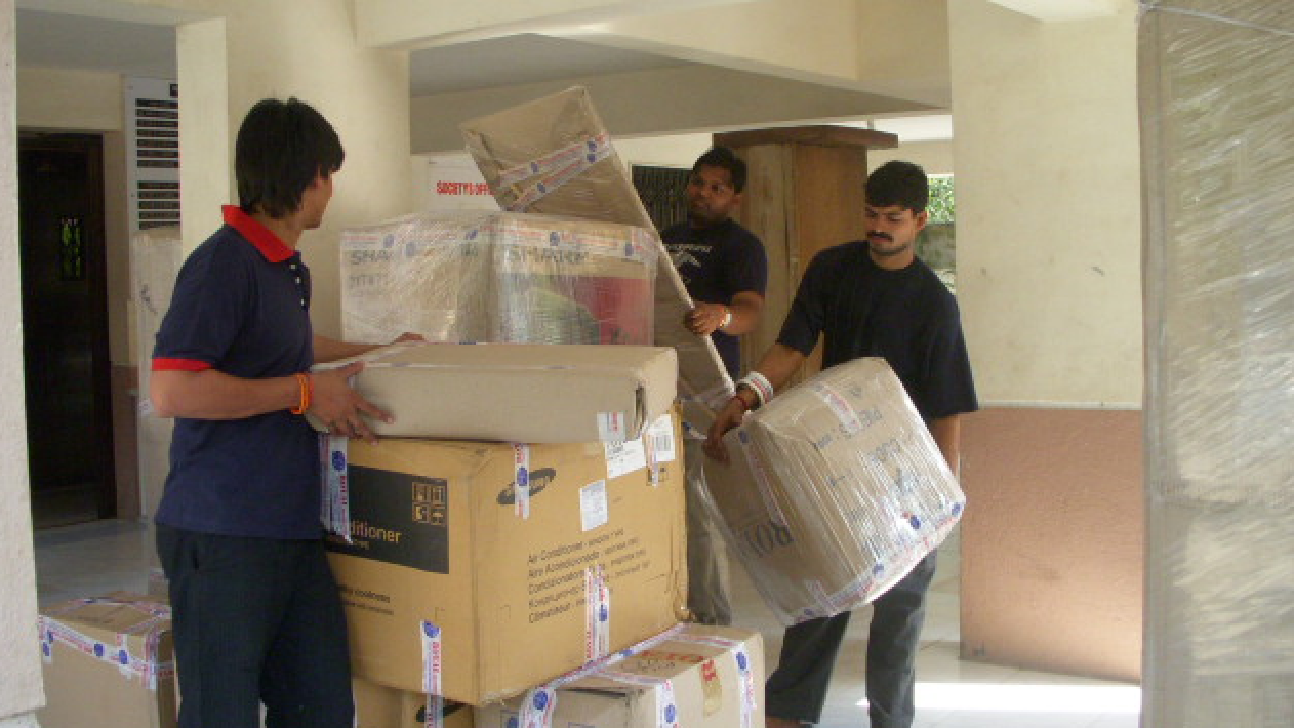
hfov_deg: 48.4
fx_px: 1441
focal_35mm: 42
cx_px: 642
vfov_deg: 28.3
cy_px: 345
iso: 320
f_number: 3.3
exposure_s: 1/250
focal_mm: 6.3
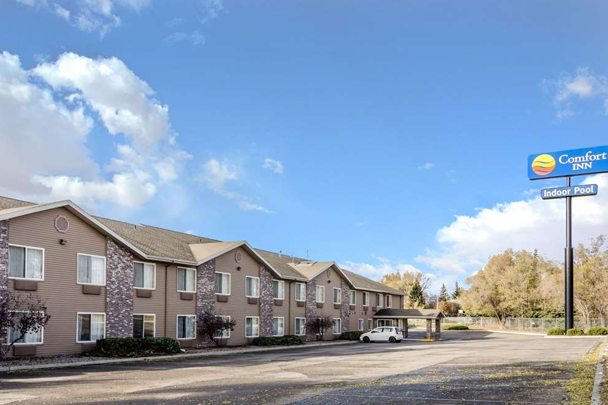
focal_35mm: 28
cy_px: 202
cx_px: 294
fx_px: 473
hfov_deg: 65.5
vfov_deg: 46.4
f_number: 5
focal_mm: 18
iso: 100
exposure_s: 1/250
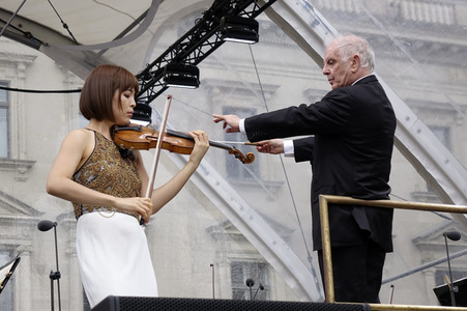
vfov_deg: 16.0
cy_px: 156
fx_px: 1102
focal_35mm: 85
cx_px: 234
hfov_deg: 23.9
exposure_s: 1/200
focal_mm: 31.27
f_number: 4.5
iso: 100
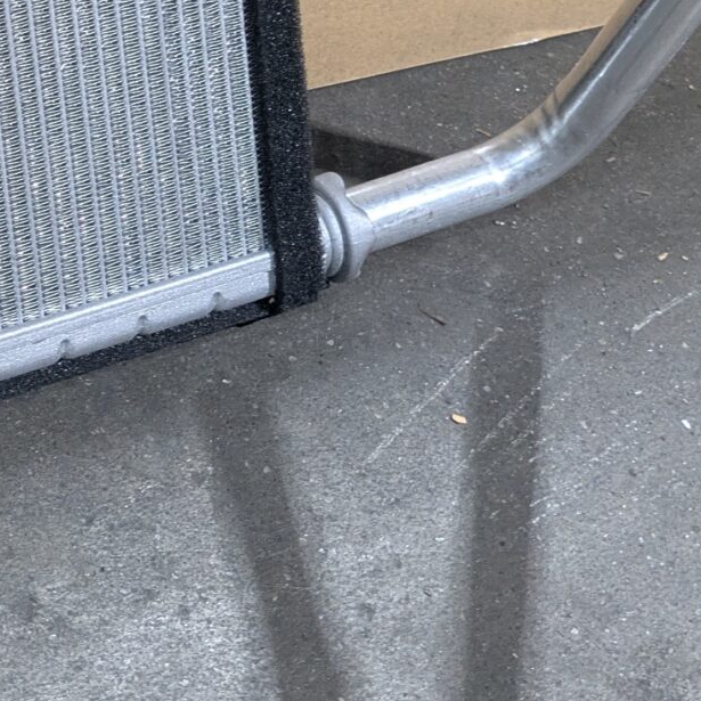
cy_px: -147
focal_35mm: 92
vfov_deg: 17.9
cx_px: -21
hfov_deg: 18.3
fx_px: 2108
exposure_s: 1/33.3
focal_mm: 5.43
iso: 249
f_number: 1.89
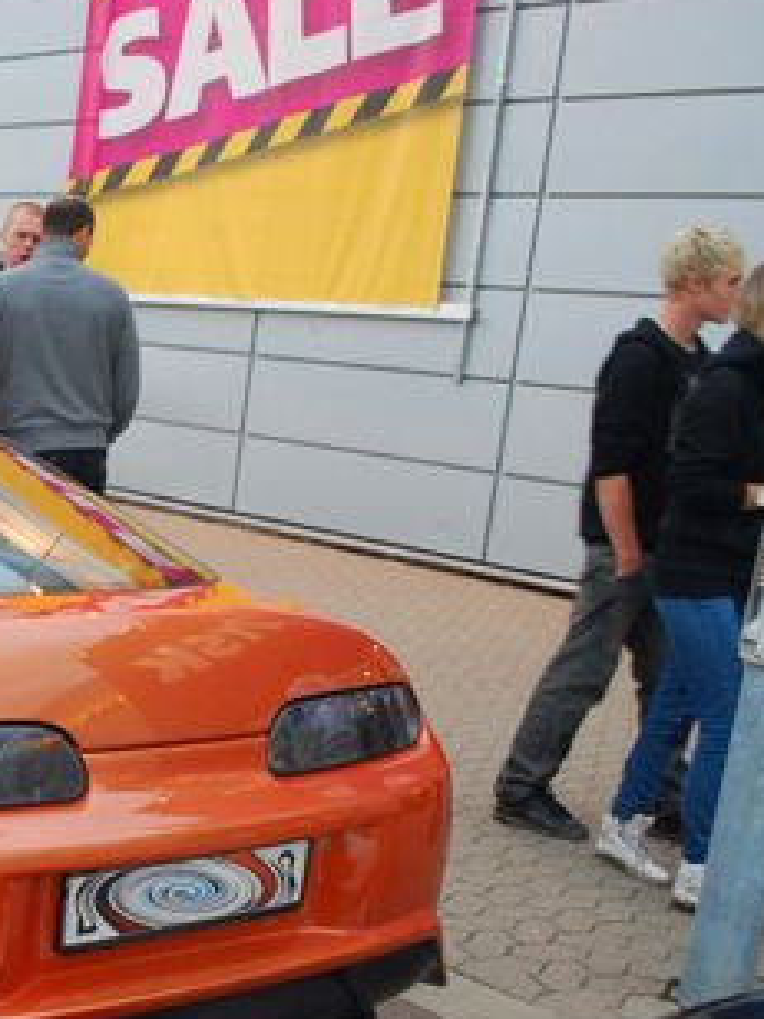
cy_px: 685
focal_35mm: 54
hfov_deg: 24.8
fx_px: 1589
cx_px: -119
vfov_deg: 35.2
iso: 720
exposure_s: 1/30
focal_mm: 18
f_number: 3.5
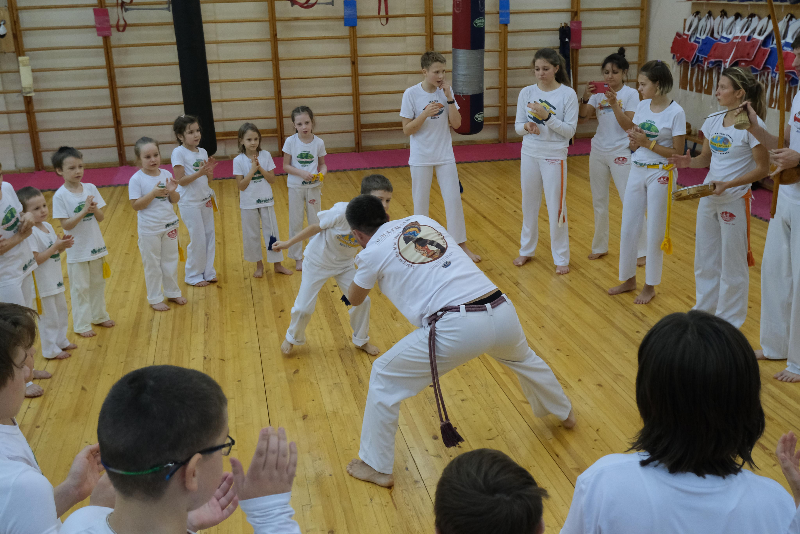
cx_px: 400
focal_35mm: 38
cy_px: 267
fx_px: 844
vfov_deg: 35.1
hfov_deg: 50.7
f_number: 4.4
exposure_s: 1/320
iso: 3200
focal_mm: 25.6
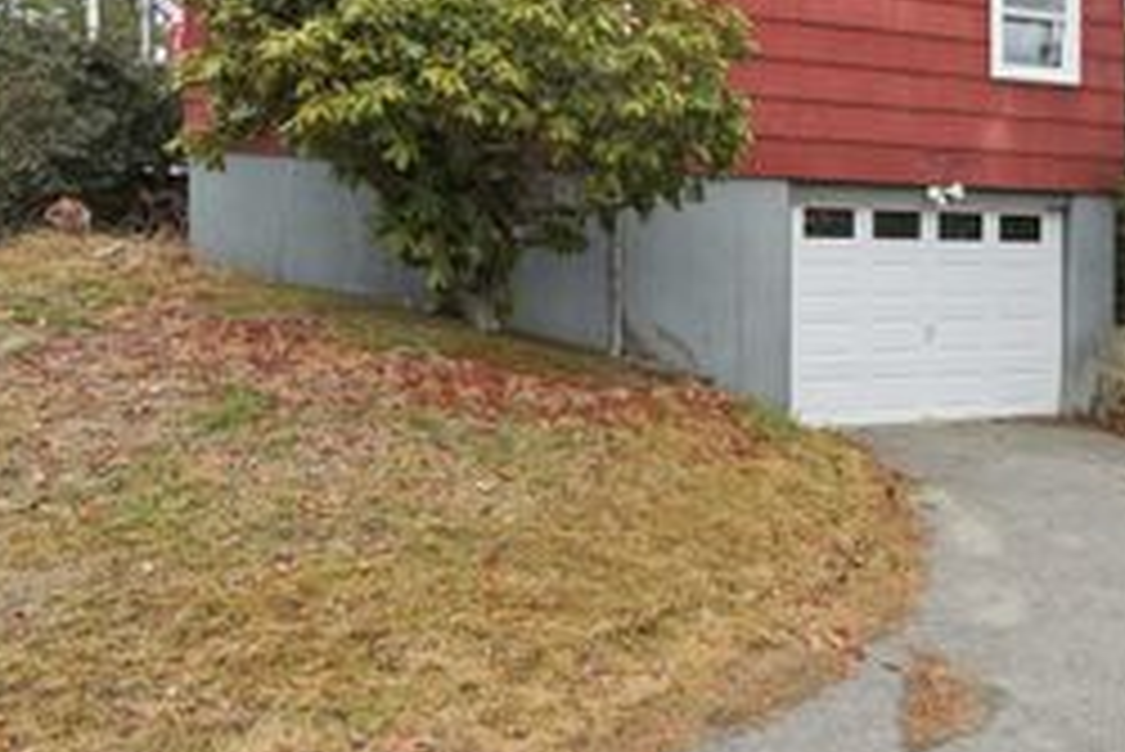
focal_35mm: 28
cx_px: 918
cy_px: 133
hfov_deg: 59.7
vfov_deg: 43.9
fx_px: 875
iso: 125
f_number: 4.5
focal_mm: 14
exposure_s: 1/640
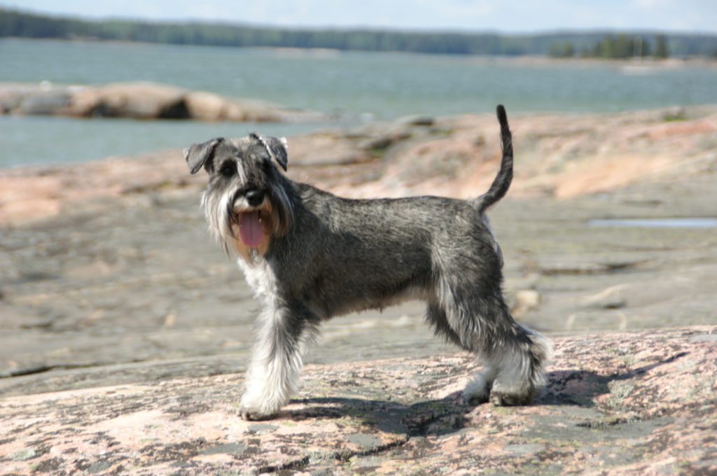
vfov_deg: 8.7
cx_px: 358
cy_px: 238
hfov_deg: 13.1
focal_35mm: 158
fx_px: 3133
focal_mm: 105
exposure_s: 1/250
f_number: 5.6
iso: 100
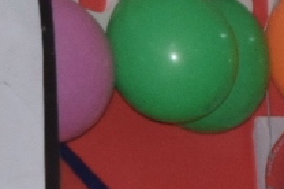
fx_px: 3135
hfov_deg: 5.1
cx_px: -153
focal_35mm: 398
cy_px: 414
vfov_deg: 3.4
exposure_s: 1/60
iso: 1250
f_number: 14
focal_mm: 34
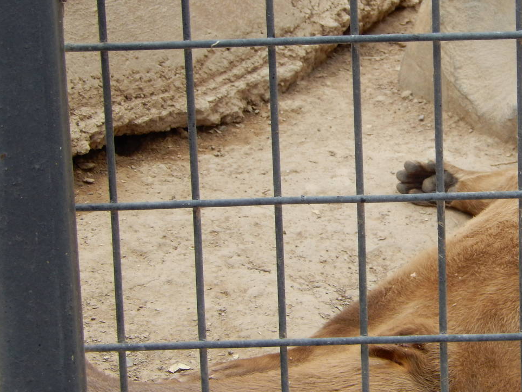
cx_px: 432
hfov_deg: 8.9
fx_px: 3363
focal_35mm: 223
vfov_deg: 6.7
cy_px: 186
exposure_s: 1/30
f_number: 5.6
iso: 125
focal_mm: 24.1
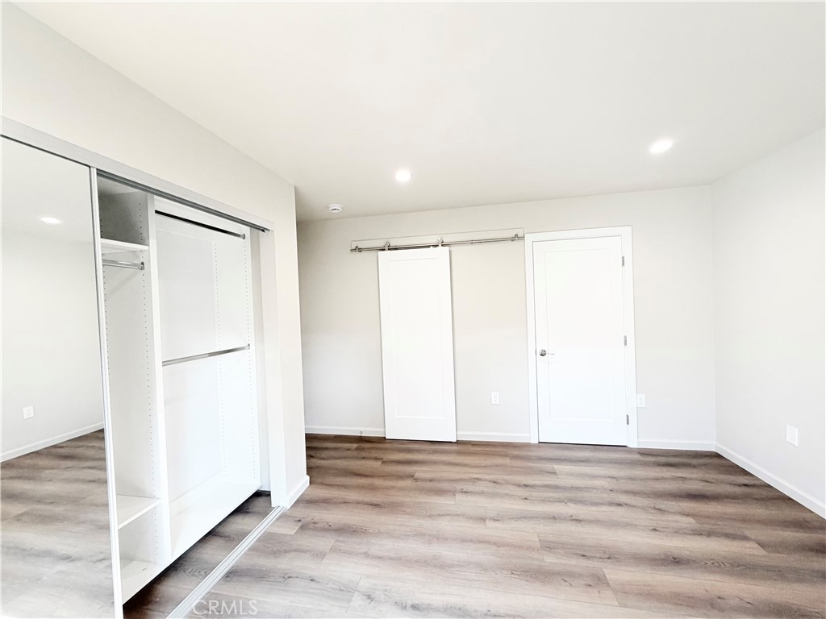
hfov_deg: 102.1
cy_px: 310
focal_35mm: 14
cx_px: 413
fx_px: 334
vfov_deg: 85.7
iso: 250
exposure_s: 1/120
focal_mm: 2.22
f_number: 2.2
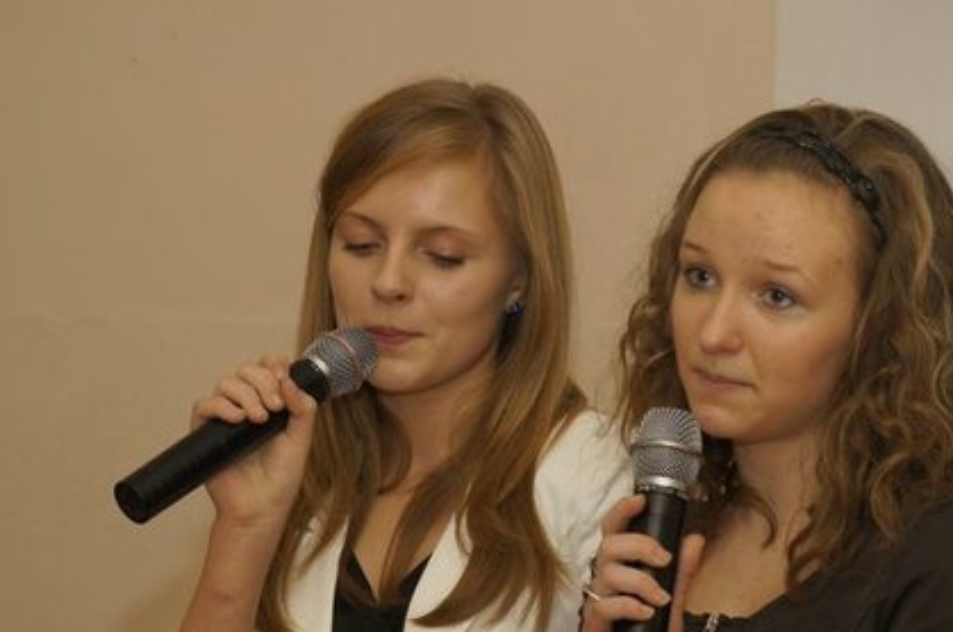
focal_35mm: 163
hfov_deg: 12.6
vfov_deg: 8.4
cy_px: 480
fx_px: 4308
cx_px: 498
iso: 400
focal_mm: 70
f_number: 5.6
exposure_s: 1/125
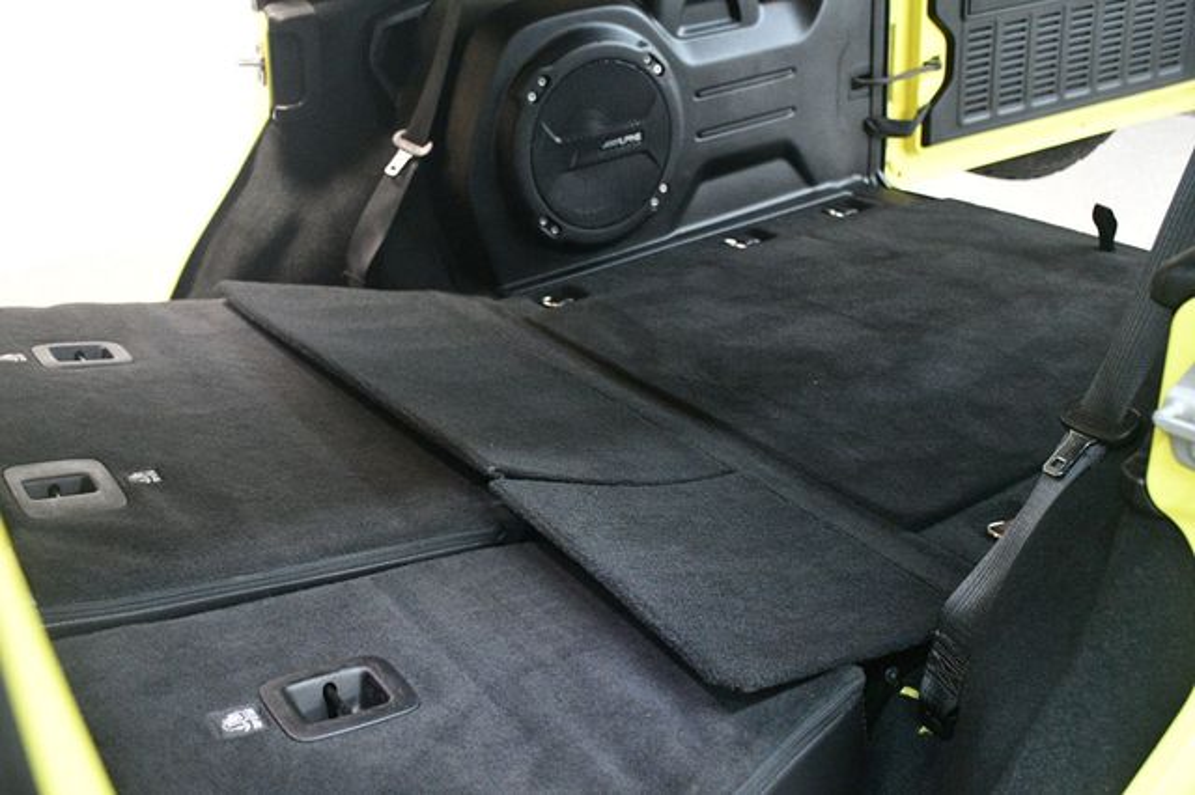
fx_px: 1294
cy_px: 398
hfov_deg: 49.6
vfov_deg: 34.2
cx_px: 598
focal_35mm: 39
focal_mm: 26
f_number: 3.8
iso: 6400
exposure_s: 1/60
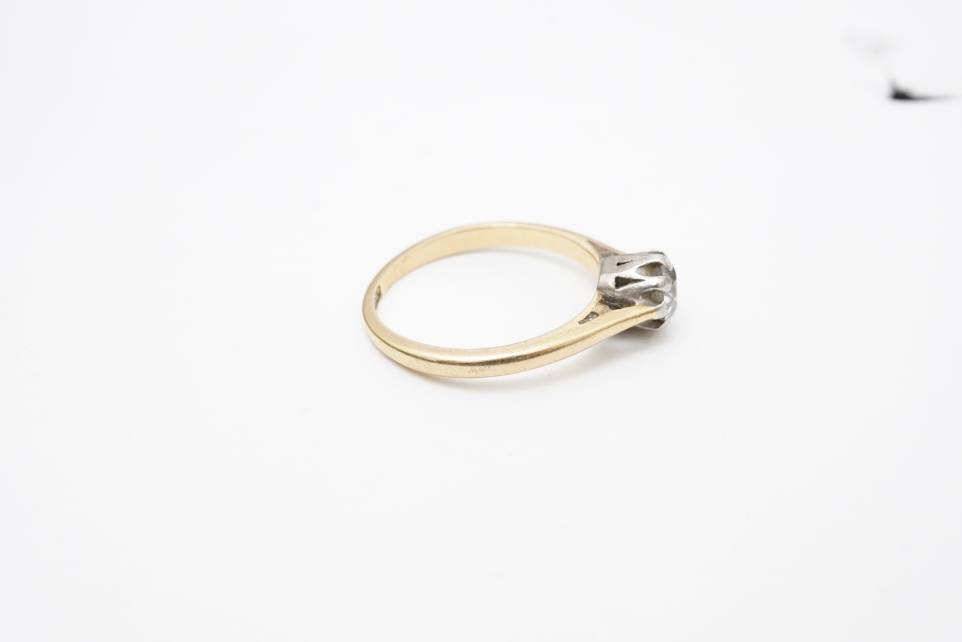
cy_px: 321
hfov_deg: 43.6
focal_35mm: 45
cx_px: 481
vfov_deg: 29.9
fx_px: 1202
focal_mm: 30
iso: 800
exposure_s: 1/125
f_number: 20
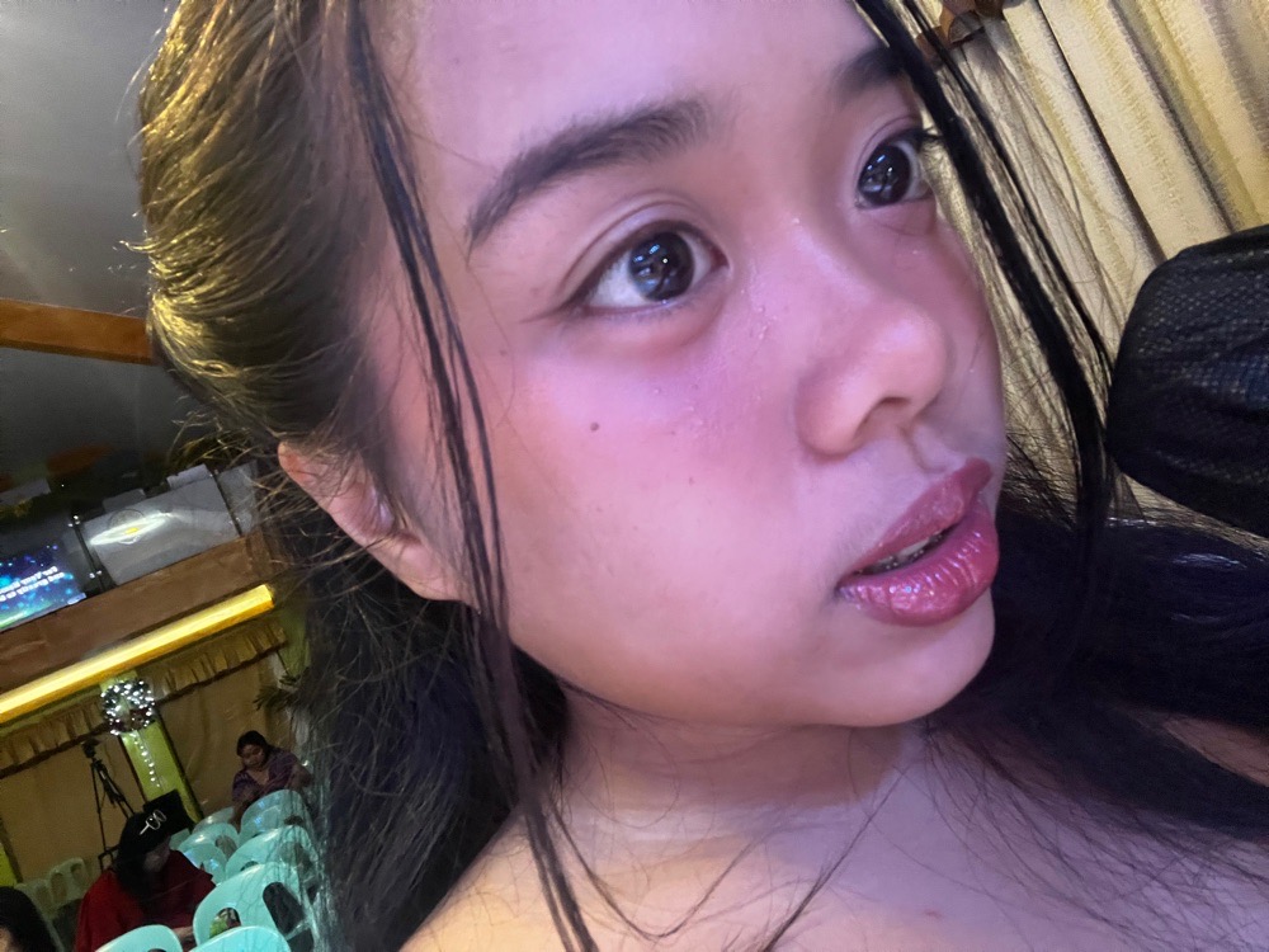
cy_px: 476
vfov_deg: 58.9
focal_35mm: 23
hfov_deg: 73.9
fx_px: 843
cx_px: 634
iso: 500
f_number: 2.2
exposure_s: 1/30
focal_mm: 2.71
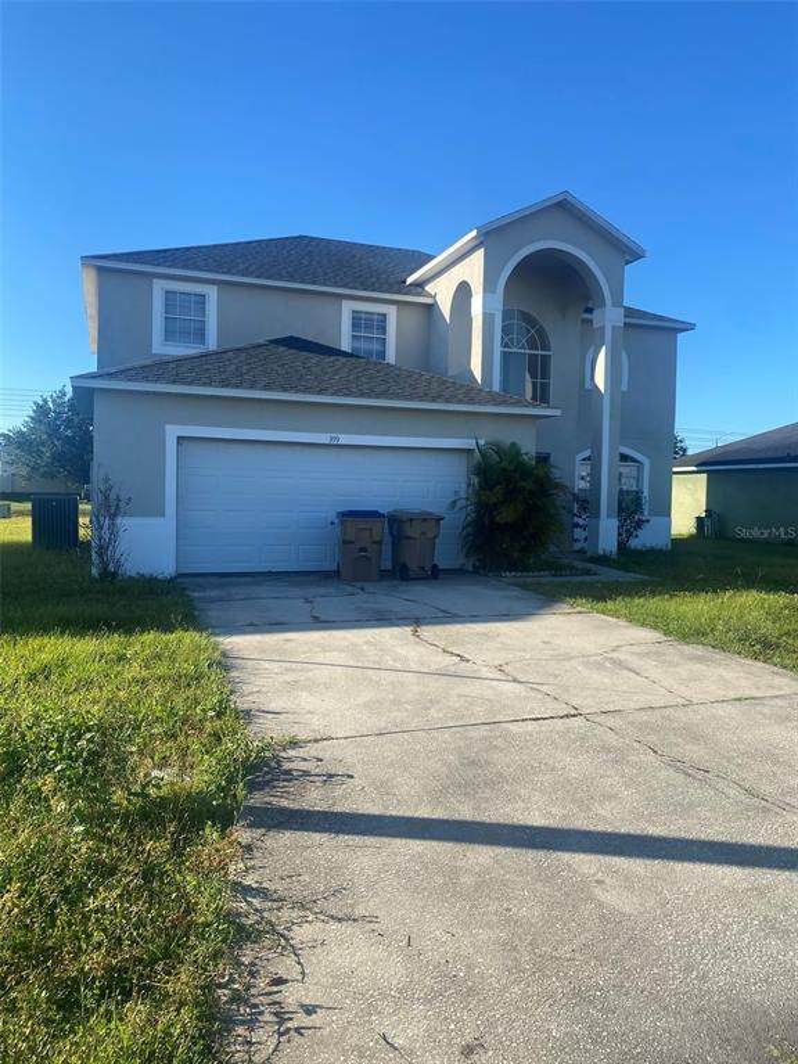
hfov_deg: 53.1
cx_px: 399
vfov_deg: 67.3
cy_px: 532
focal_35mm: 26
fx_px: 799
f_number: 1.8
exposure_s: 1/1678
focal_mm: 4.25
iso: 32
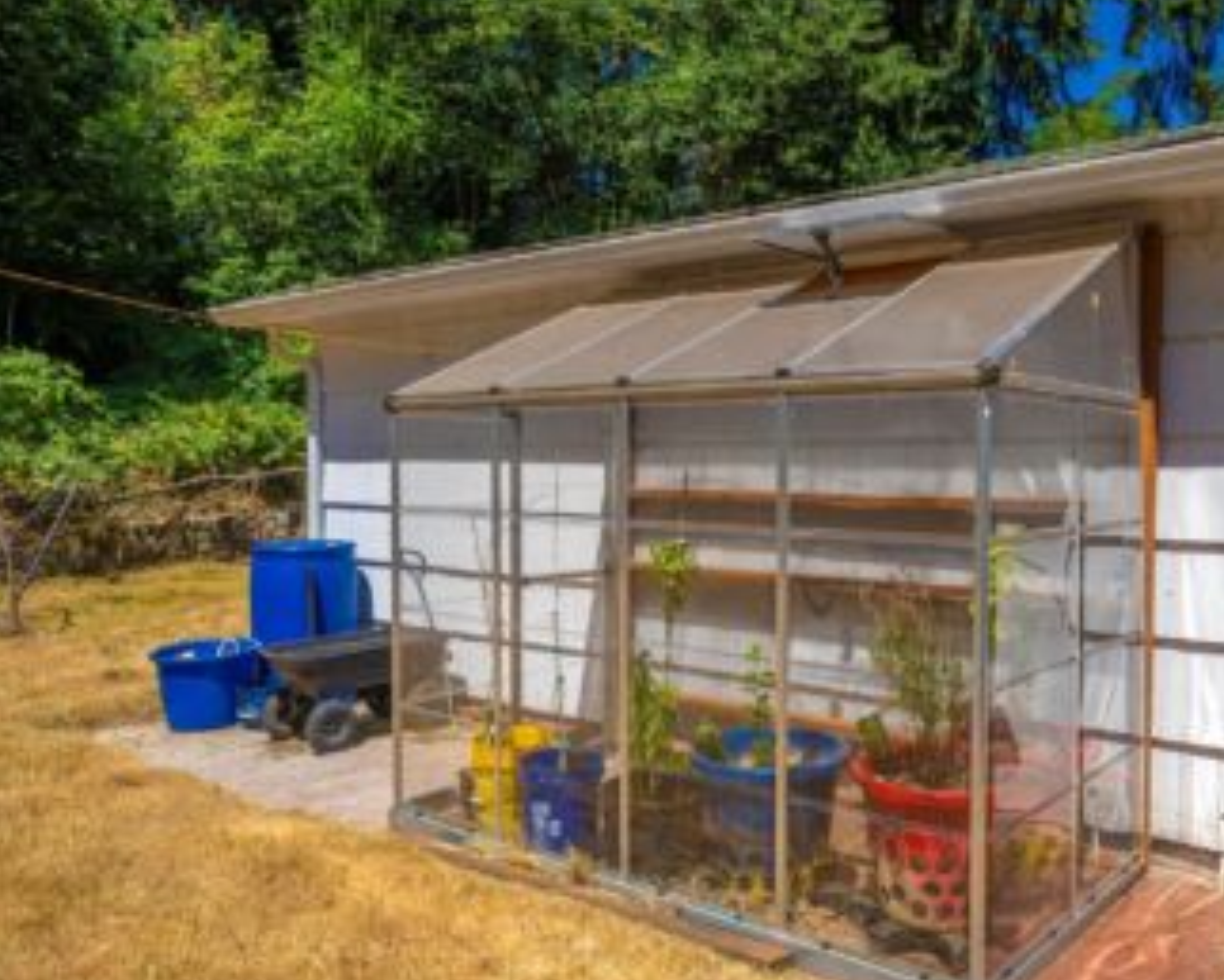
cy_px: 499
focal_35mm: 28
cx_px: 753
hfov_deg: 61.5
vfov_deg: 51.6
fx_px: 1015
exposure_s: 1/200
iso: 80
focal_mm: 24
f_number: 7.1
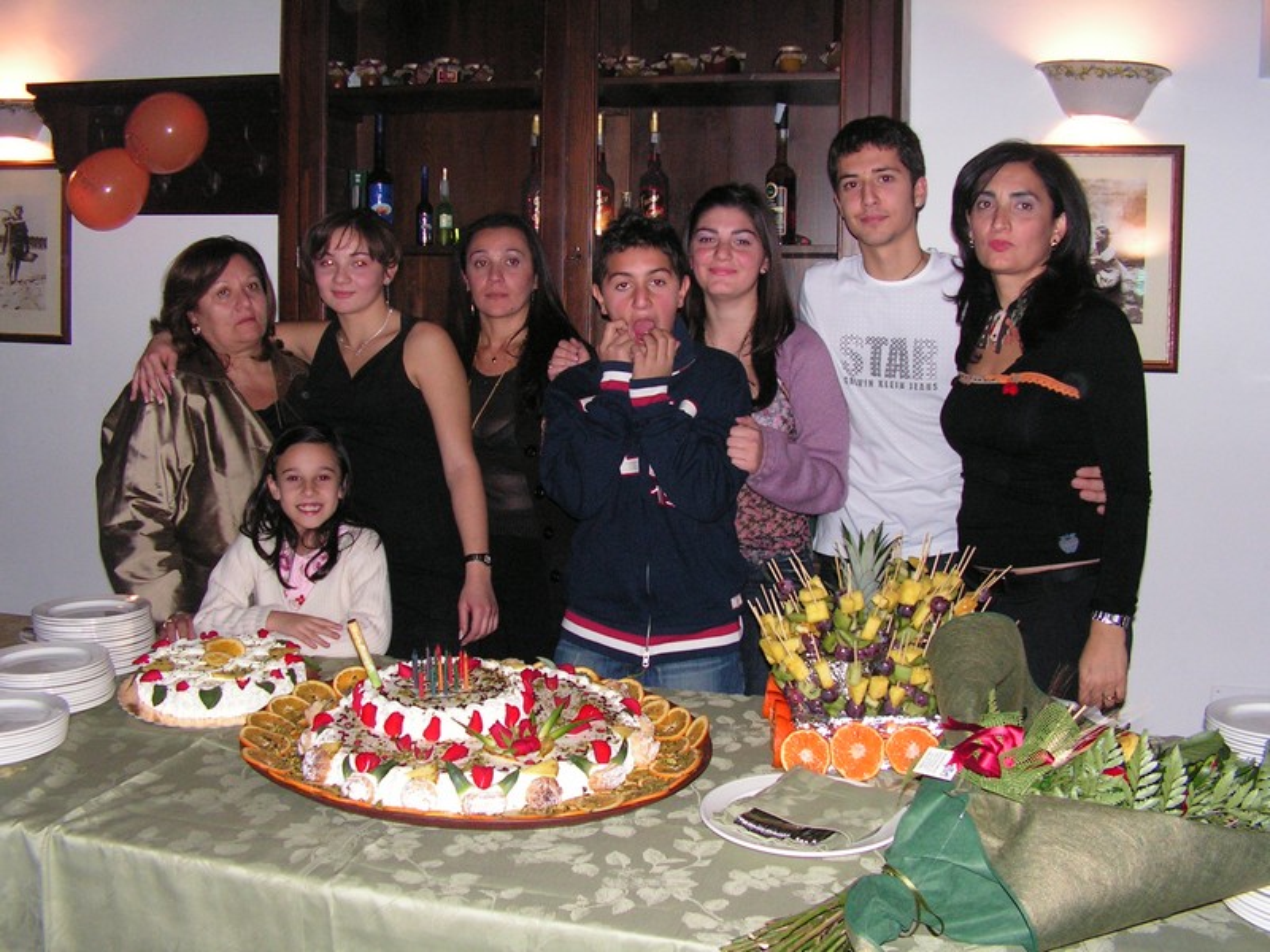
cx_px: 635
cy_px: 476
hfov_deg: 51.4
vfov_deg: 39.7
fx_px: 1321
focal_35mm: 36
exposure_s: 1/40
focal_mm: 6
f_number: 3.2
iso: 200
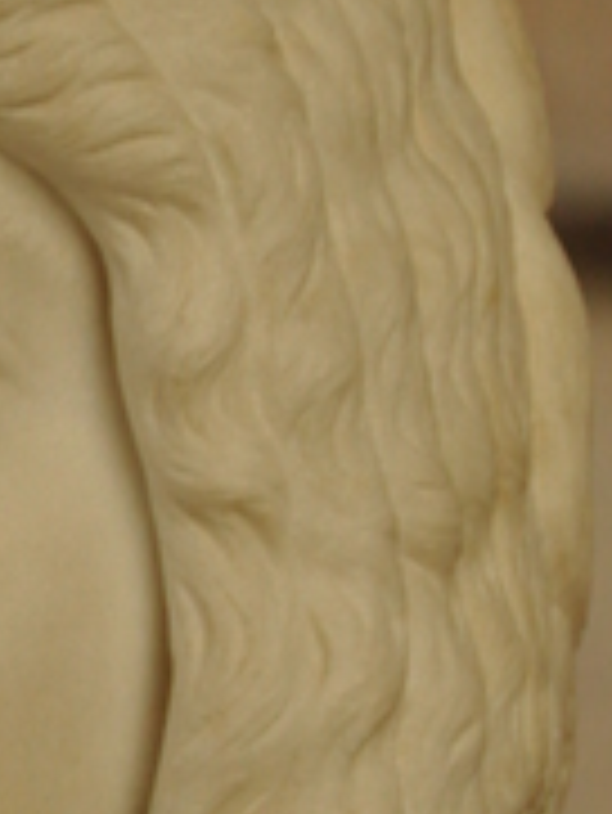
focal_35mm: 432
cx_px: -295
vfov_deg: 4.6
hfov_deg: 3.4
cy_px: 823
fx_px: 10172
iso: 1000
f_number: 5
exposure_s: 1/80
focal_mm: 82
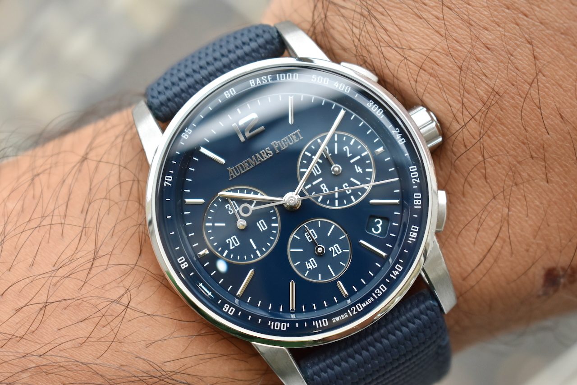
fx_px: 1323
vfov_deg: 16.6
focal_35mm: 82
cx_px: 288
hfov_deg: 24.6
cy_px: 192
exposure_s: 1/125
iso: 720
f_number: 5.6
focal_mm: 55
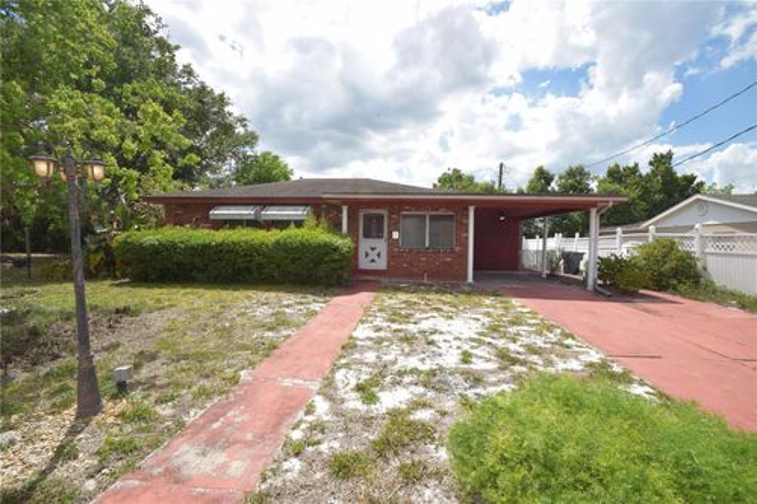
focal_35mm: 15
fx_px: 315
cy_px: 252
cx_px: 378
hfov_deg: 100.4
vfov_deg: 77.3
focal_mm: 10
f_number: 10
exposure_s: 1/200
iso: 100
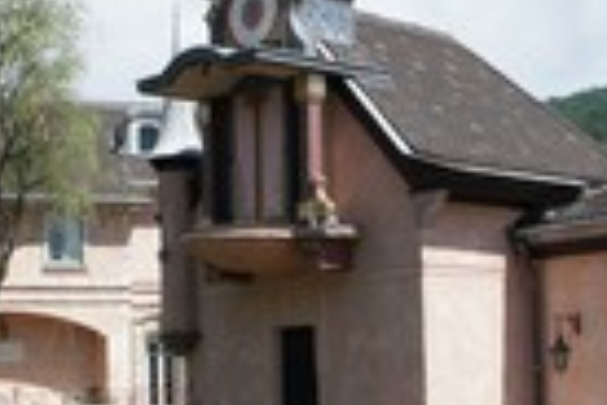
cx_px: 330
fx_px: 1467
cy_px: 211
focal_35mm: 87
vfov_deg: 15.7
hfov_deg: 23.4
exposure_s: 1/400
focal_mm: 20
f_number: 8
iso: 200
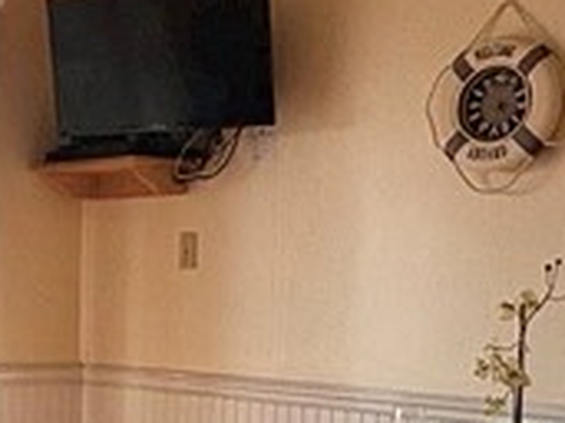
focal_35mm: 84
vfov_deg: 17.5
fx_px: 1370
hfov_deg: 22.1
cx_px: -46
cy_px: 307
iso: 64
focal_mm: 2.22
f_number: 2.2
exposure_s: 1/1178
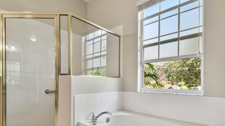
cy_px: 82
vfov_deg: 54.9
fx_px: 119
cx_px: 103
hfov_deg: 86.4
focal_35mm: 20
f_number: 7.1
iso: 100
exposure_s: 1/25
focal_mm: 10
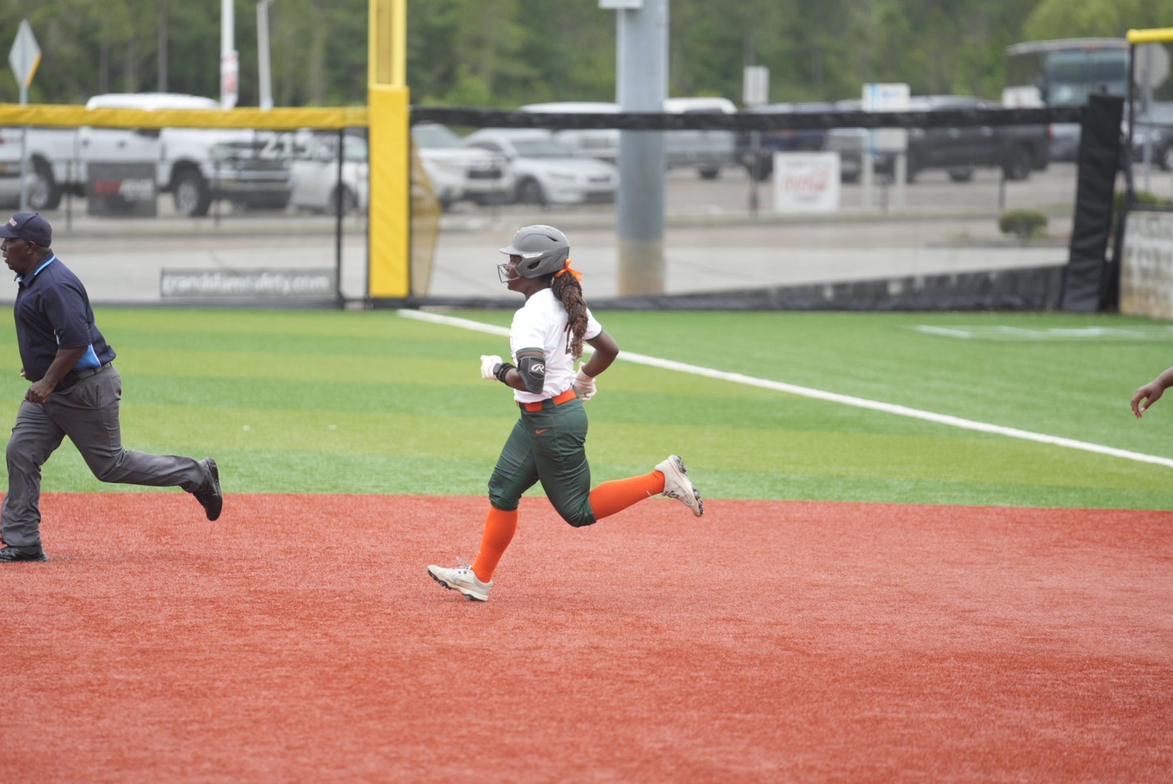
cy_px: 397
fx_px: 7238
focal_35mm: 222
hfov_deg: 9.3
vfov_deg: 6.2
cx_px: 524
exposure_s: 1/2000
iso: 800
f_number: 2.8
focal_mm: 200
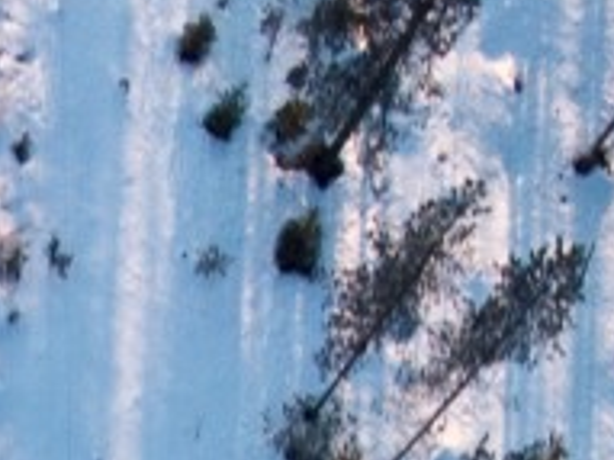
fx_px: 2854
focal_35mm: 161
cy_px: 1388
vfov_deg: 7.9
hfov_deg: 11.0
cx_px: -682
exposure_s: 1/80
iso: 100
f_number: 2.8
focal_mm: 4.39
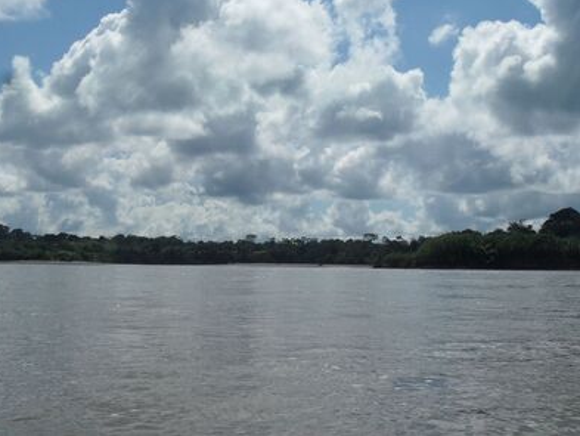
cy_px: 216
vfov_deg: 24.0
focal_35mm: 61
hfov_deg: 31.7
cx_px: 286
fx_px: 1022
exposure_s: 1/500
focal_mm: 9.9
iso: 80
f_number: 10
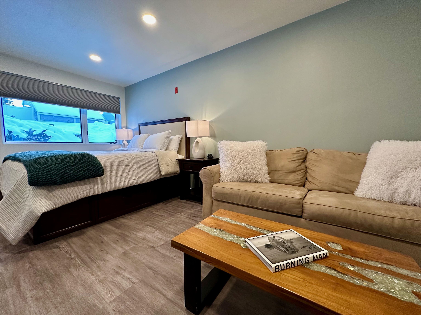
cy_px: 158
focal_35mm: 14
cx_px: 210
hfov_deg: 102.1
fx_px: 170
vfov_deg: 85.7
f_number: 2.2
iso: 250
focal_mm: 2.22
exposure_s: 1/120
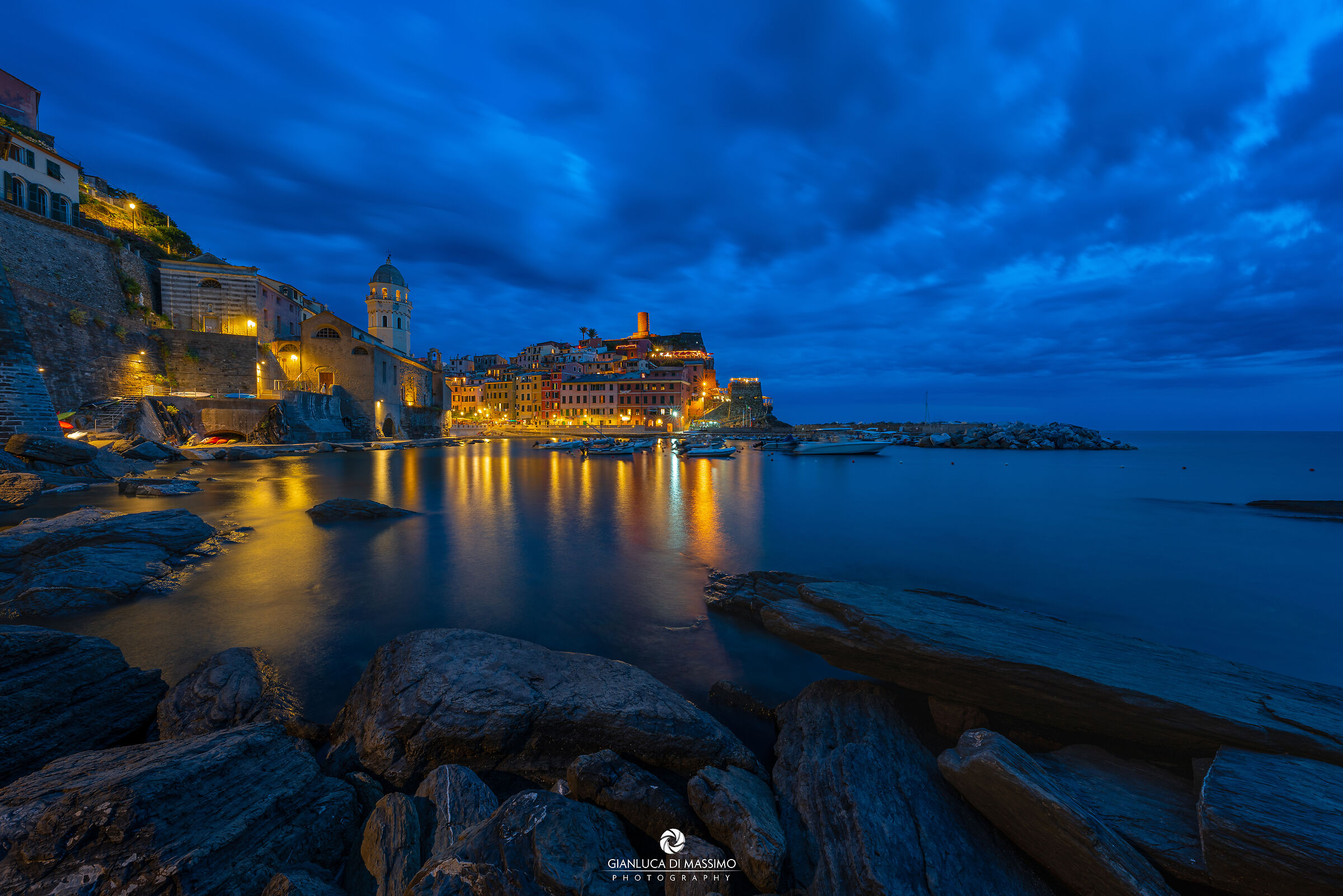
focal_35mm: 12
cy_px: 448
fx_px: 448
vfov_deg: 90.0
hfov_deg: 112.6
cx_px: 672
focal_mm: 12
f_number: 9
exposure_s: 2.5
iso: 100
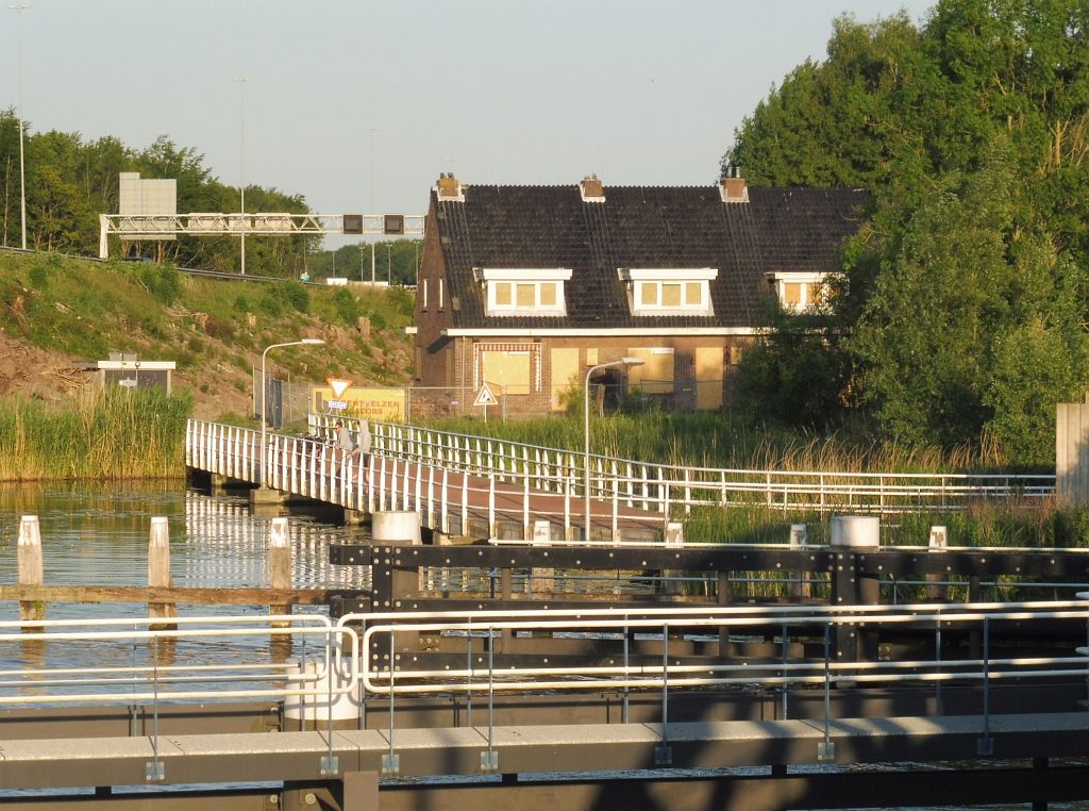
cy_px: 406
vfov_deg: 10.8
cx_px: 544
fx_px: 4298
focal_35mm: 137
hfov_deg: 14.4
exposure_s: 1/160
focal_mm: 24.4
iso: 100
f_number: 7.1
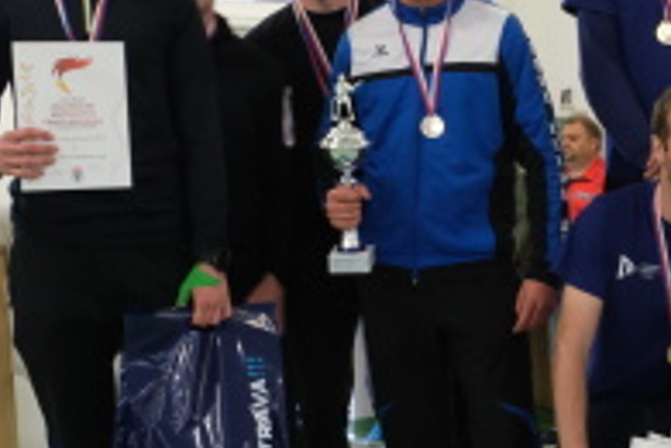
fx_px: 1528
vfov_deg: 16.6
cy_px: 260
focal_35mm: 82
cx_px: 702
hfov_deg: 23.5
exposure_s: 1/10
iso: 3200
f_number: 14
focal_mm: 21.6
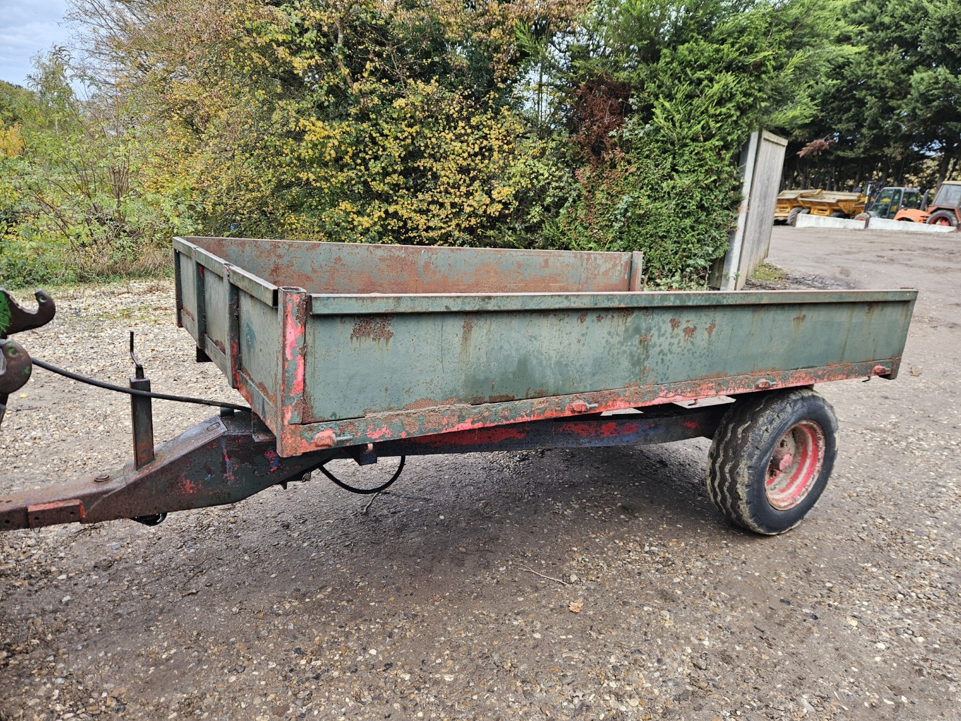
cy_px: 360
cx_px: 480
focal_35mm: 23
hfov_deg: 73.9
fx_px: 639
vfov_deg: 58.9
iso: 100
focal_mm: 5.4
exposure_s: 1/180
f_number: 1.8
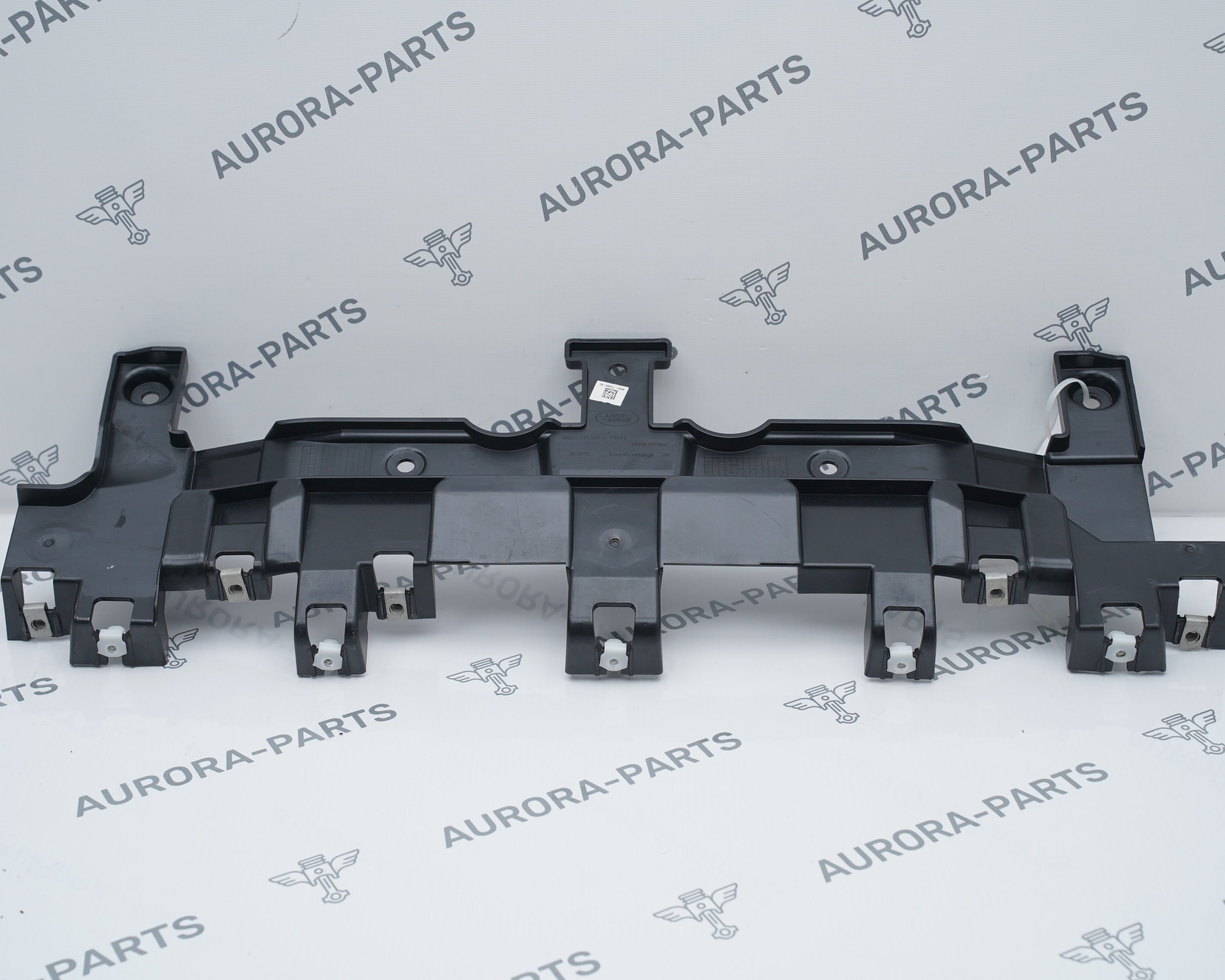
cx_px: 616
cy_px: 490
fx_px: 2248
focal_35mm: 62
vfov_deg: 24.6
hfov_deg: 30.5
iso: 500
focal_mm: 55
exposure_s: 1/160
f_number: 6.3
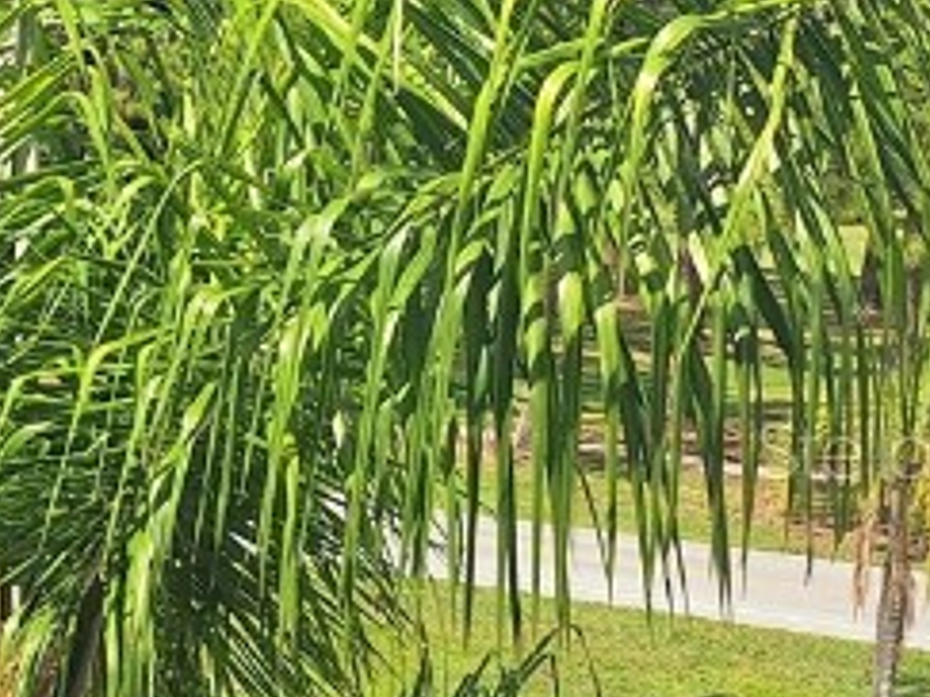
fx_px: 2605
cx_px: -842
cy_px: 448
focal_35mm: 97
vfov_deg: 15.2
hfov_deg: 16.3
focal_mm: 5.54
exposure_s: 1/2004
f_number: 1.8
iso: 40
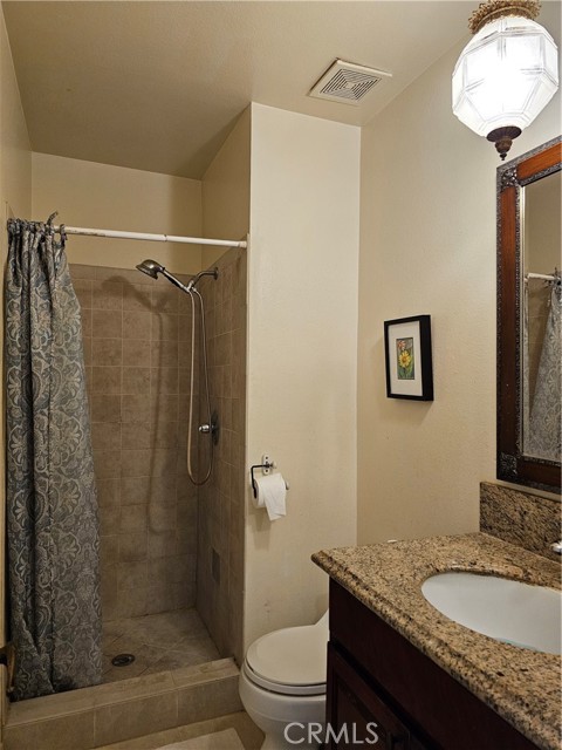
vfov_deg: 73.9
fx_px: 498
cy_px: 375
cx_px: 281
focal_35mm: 23
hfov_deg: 58.9
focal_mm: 6.3
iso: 640
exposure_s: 1/120
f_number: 1.7
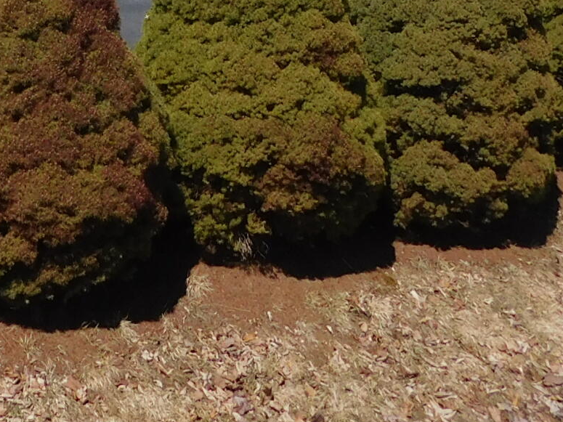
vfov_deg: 15.1
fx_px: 1447
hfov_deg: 21.4
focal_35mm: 89
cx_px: 25
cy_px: -257
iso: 125
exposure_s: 1/640
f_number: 6
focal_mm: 4
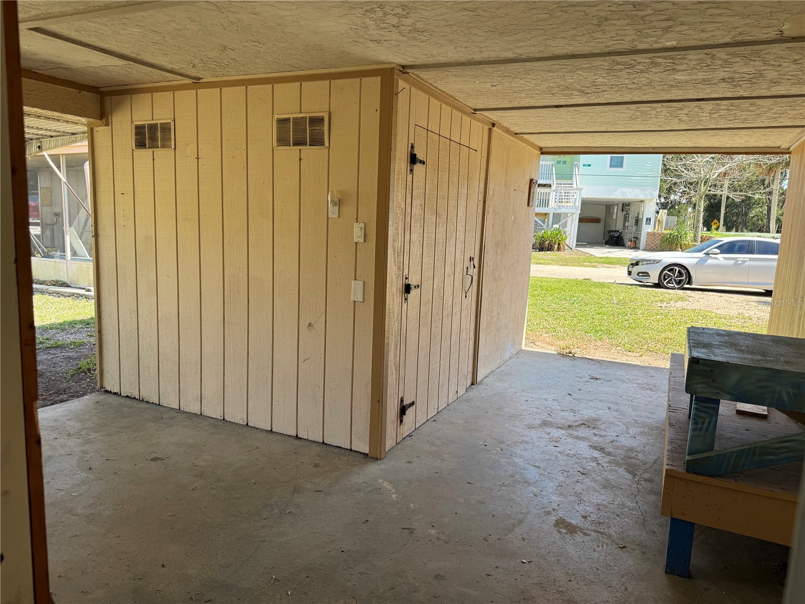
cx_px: 402
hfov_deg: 71.6
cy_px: 302
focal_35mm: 24
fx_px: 558
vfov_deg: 56.8
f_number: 1.78
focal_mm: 6.76
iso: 80
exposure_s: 1/488
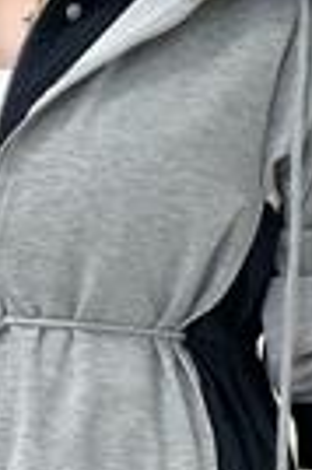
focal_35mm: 199
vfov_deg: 10.3
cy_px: 307
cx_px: 74
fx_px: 2594
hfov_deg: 6.9
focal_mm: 6.86
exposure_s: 1/100
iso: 64
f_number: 1.78
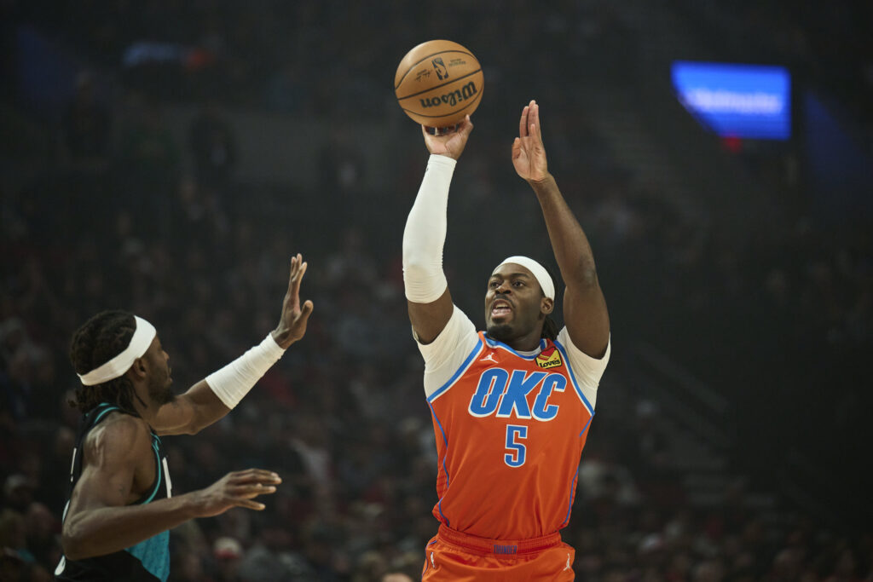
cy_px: 291
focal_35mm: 200
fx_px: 4850
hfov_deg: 10.3
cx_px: 436
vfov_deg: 6.9
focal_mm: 200
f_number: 2.8
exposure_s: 1/1600
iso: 3200
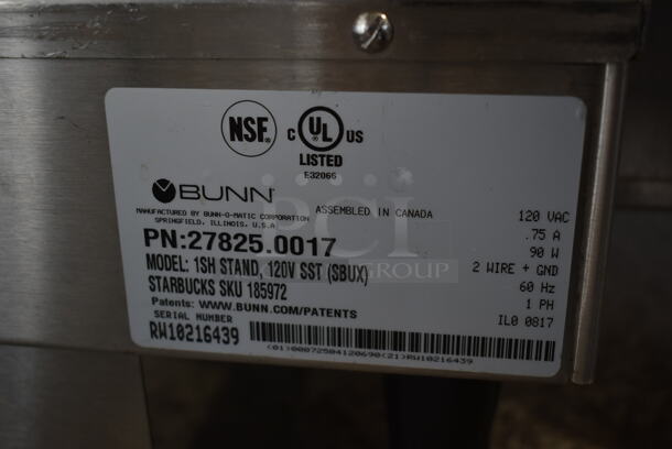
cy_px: 224
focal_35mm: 42
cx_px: 336
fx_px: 785
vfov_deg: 32.0
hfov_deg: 46.4
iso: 250
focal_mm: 28
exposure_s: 1/50
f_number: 4.2
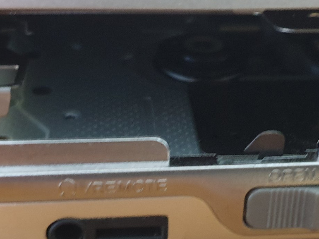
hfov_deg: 50.8
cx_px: 200
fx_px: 332
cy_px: 113
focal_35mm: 36
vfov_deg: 39.6
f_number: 1.5
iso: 500
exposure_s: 1/10
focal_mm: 4.3
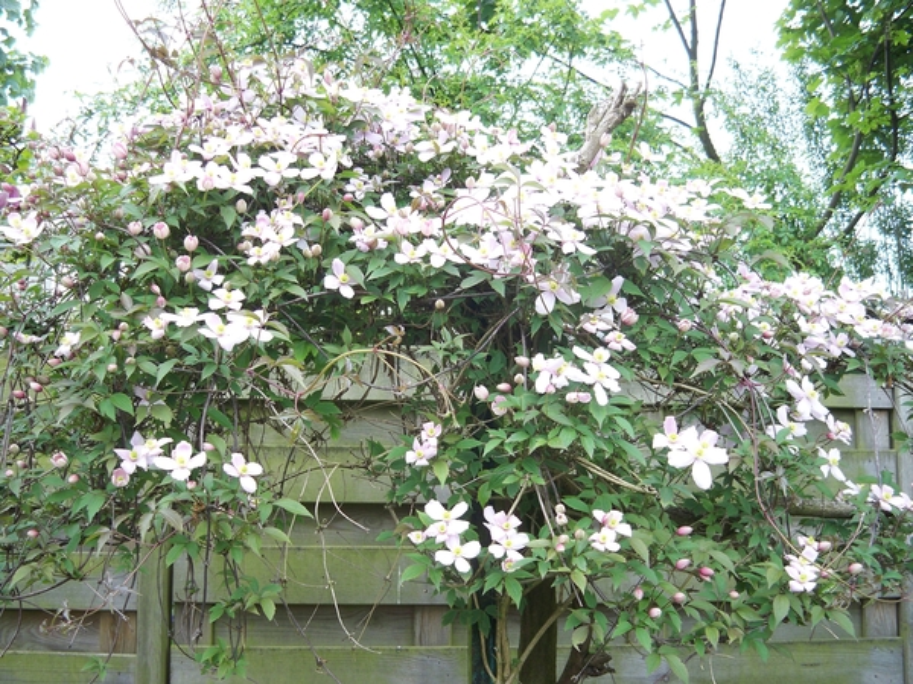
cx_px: 456
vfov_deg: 38.7
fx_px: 976
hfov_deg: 50.1
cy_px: 342
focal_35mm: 37
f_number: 3.1
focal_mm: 7.9
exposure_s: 1/30
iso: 125
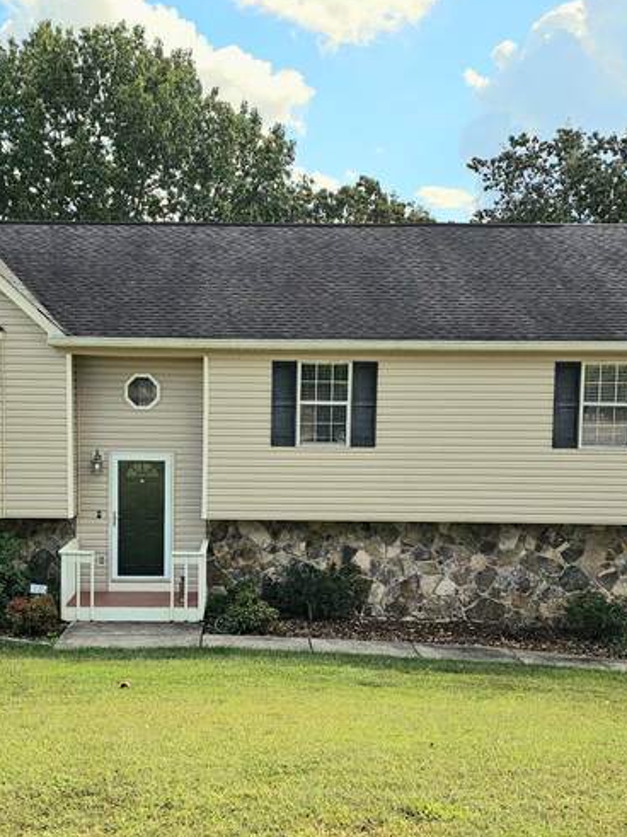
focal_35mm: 45
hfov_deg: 32.1
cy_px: 496
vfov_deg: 41.9
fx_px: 1087
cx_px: 254
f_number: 1.7
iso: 10
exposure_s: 1/909
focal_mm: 6.3
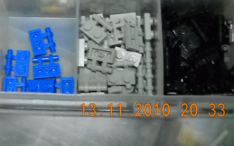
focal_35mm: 90
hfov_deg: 22.2
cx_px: 3
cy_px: -34
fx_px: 574
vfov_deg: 14.0
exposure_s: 1/9
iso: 800
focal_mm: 6.72
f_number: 3.1
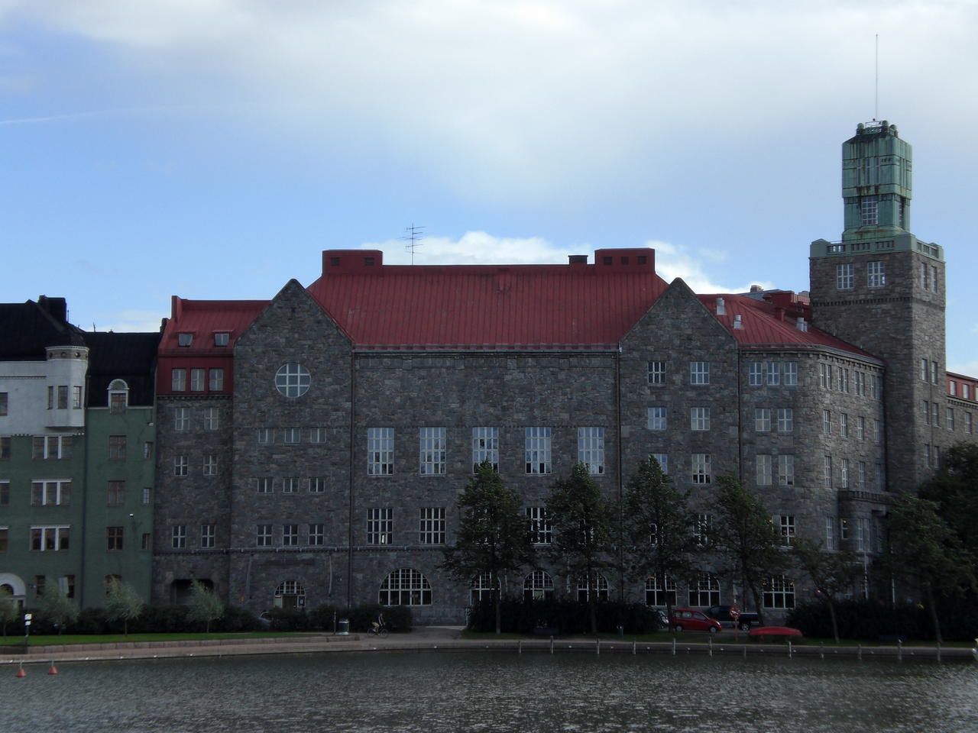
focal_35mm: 87
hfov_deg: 22.5
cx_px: 489
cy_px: 366
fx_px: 2458
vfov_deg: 17.0
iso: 50
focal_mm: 14.49
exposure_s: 1/200
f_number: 5
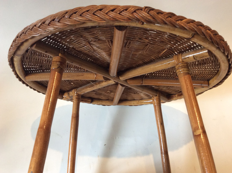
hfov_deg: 56.9
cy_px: 86
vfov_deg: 44.1
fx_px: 214
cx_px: 116
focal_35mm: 32
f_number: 2.4
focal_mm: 3.3
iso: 100
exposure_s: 1/25
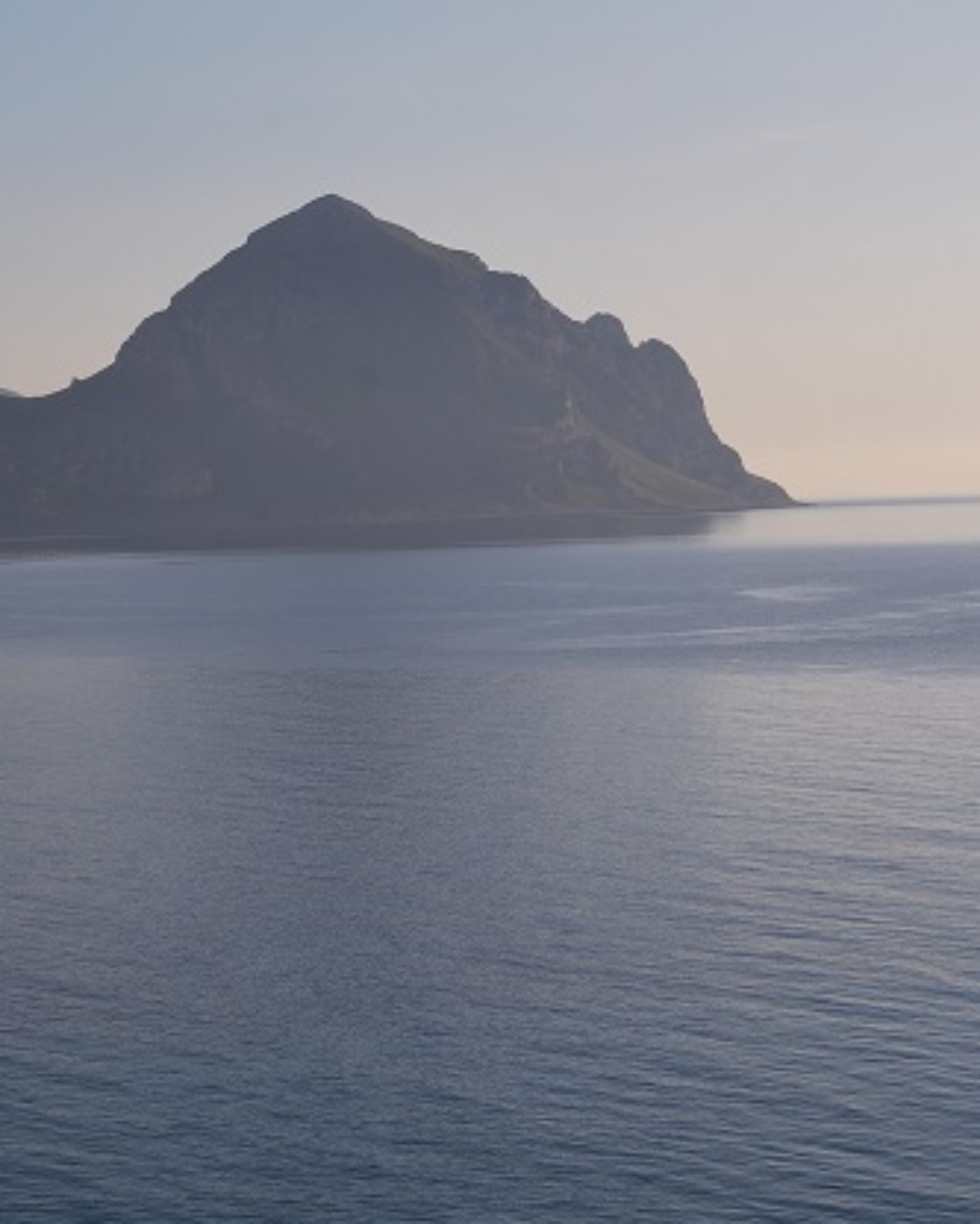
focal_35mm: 95
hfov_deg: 16.2
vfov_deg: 20.2
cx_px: 645
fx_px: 3440
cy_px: 490
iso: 100
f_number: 10
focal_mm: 35
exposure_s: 1/250
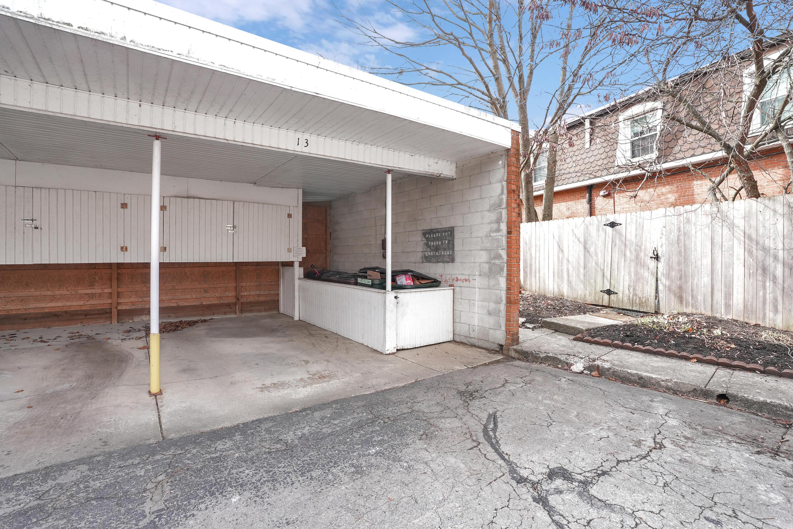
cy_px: 264
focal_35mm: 16
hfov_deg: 96.7
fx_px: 353
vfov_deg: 73.8
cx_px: 396
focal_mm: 16
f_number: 6.3
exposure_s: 1/160
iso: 400
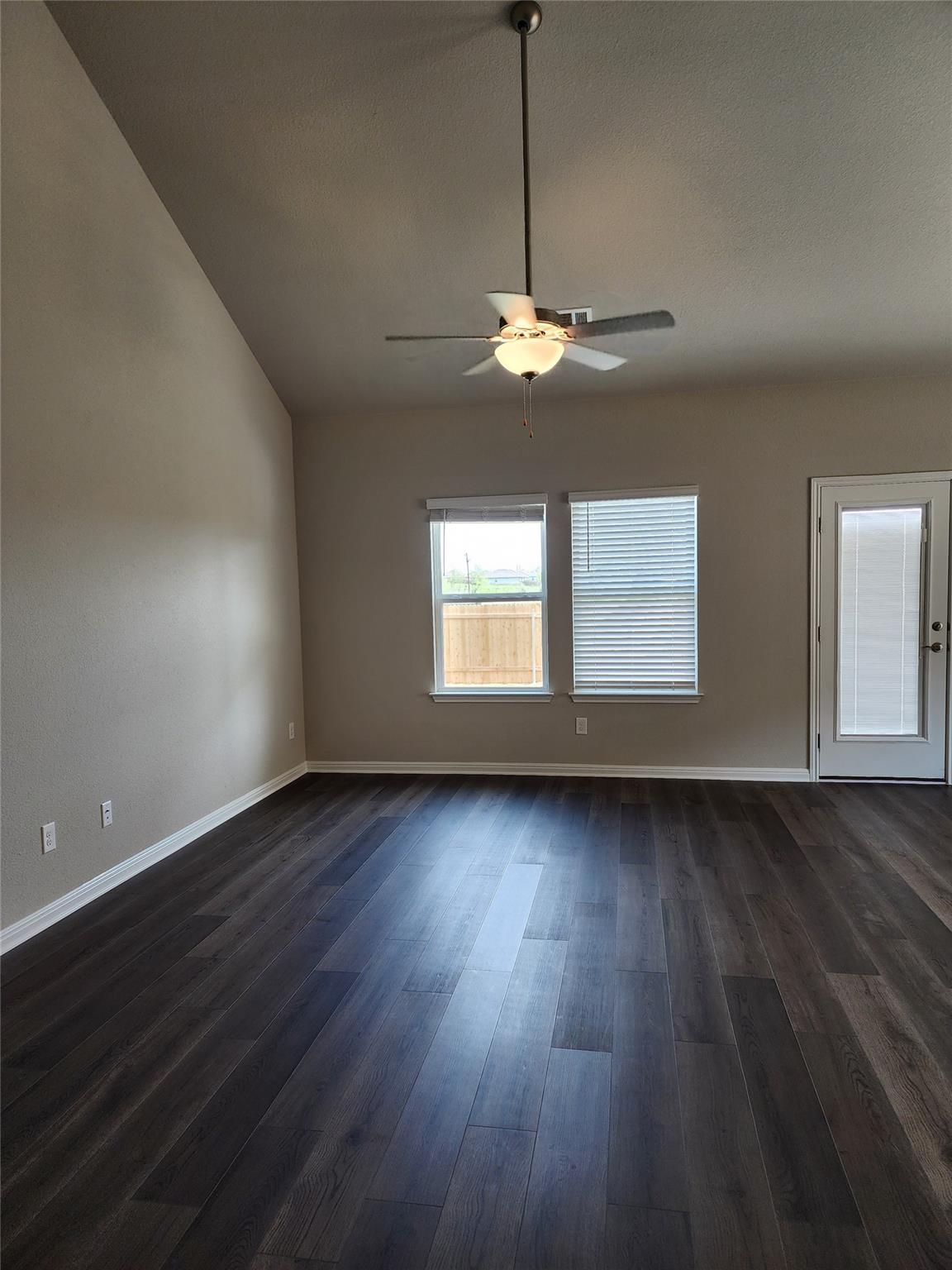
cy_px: 635
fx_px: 843
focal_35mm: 23
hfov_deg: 58.9
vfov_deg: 73.9
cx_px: 476
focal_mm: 6.4
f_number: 1.8
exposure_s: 1/120
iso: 64
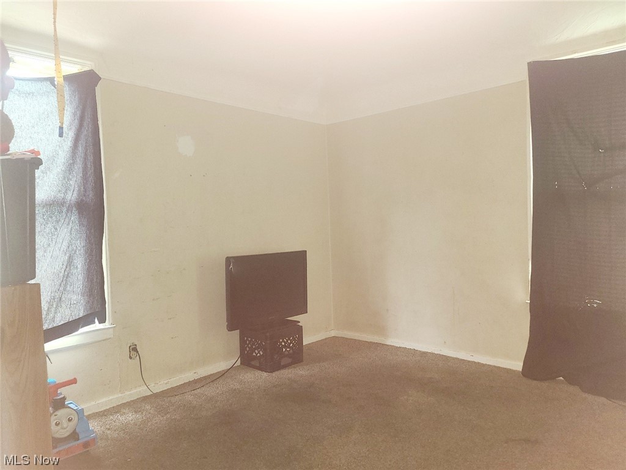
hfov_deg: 67.3
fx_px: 470
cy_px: 235
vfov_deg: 53.1
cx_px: 313
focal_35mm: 26
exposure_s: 1/14
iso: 125
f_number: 1.8
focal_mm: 5.4
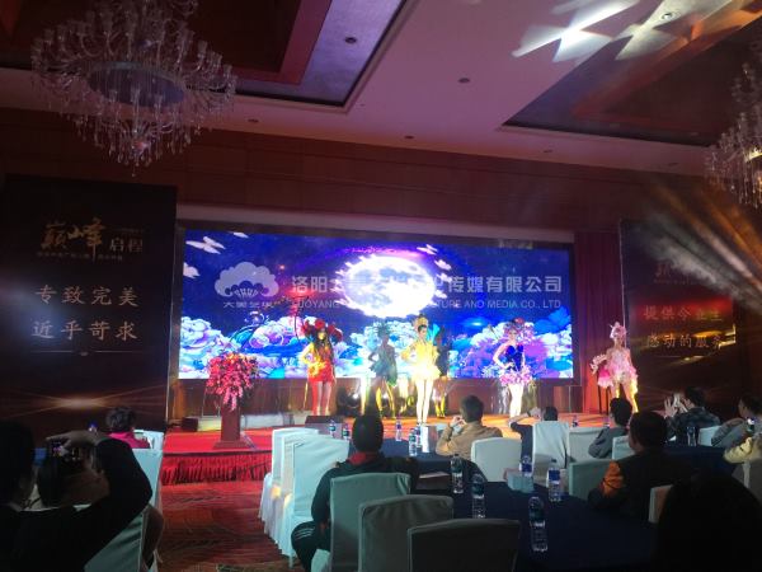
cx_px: 381
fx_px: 638
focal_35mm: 29
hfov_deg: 61.7
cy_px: 286
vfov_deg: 48.2
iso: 40
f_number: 2.2
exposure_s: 1/30
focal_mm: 4.15
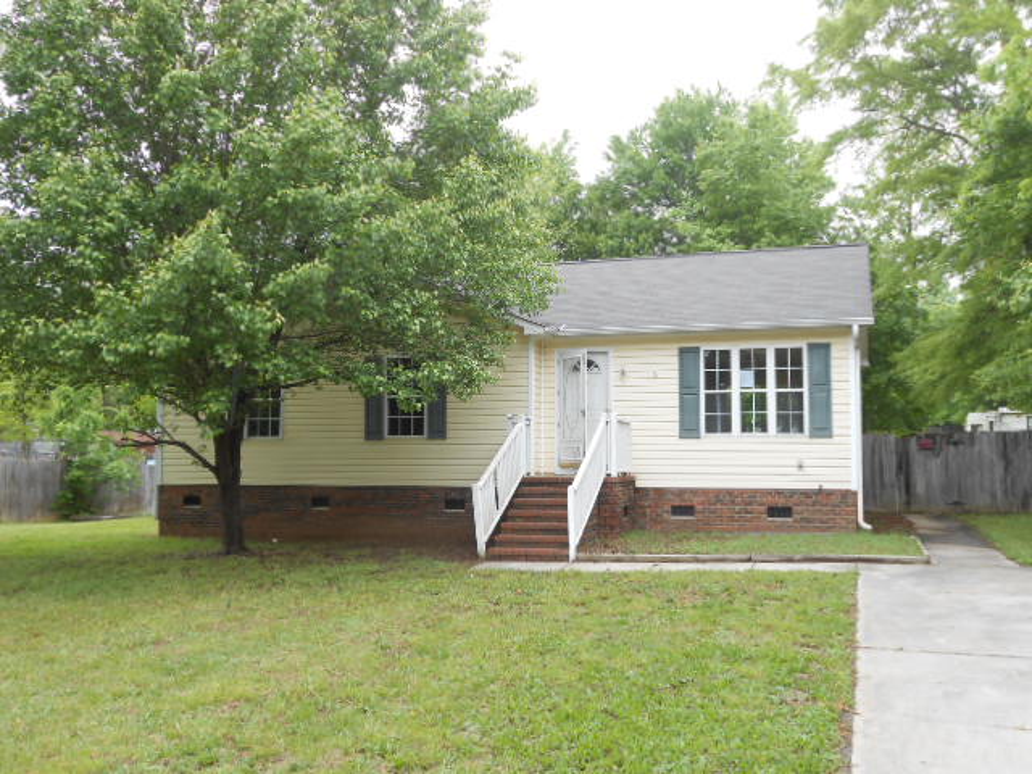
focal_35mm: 34
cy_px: 387
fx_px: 1014
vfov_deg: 41.8
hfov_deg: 54.0
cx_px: 516
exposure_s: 1/60
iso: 80
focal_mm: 6
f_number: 3.9
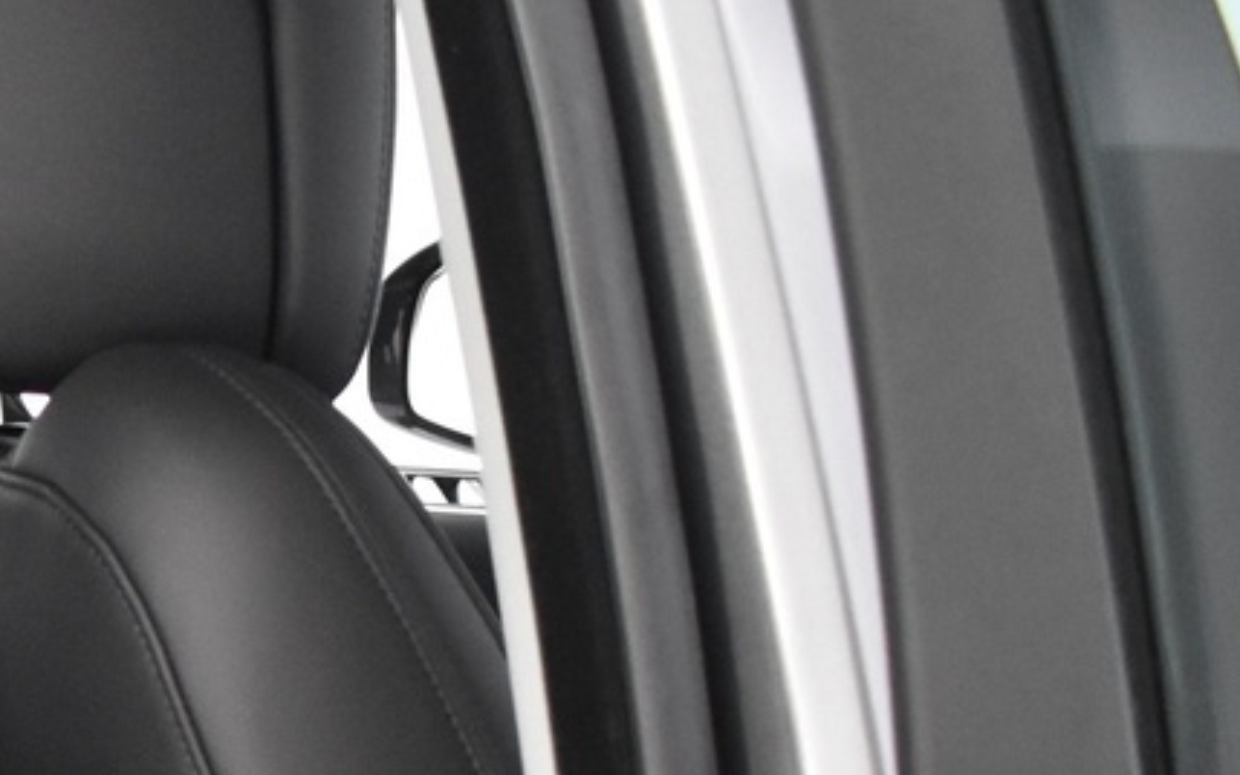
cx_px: -804
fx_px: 3514
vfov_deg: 12.1
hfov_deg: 17.3
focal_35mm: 104
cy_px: 1096
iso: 2500
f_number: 3.5
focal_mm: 18
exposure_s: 1/30
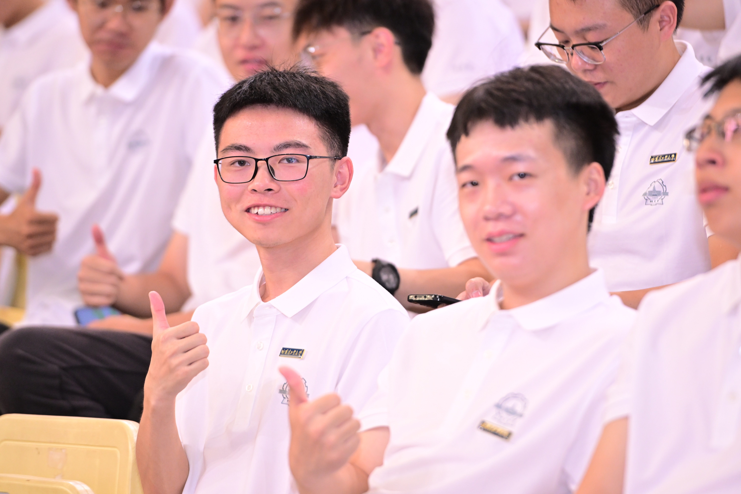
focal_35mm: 200
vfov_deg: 6.9
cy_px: 247
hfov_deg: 10.3
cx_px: 370
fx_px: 4116
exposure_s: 1/160
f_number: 4
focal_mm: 200
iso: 3200
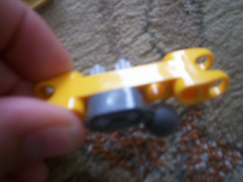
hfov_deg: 51.4
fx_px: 253
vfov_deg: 39.7
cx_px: 122
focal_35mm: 36
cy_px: 91
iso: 140
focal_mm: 5.9
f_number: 4.5
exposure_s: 1/18.1
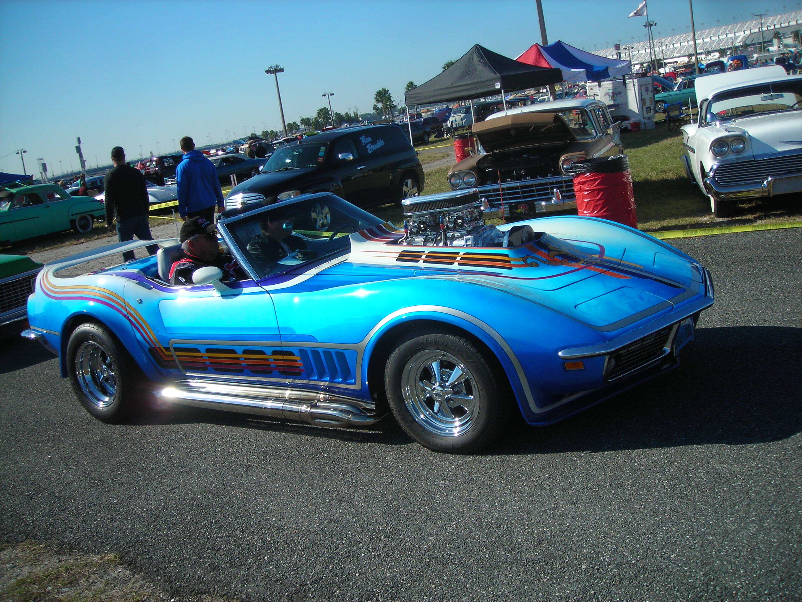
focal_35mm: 38
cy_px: 301
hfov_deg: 49.0
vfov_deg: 37.7
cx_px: 401
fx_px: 880
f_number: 6.4
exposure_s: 1/230
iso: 50
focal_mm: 6.3
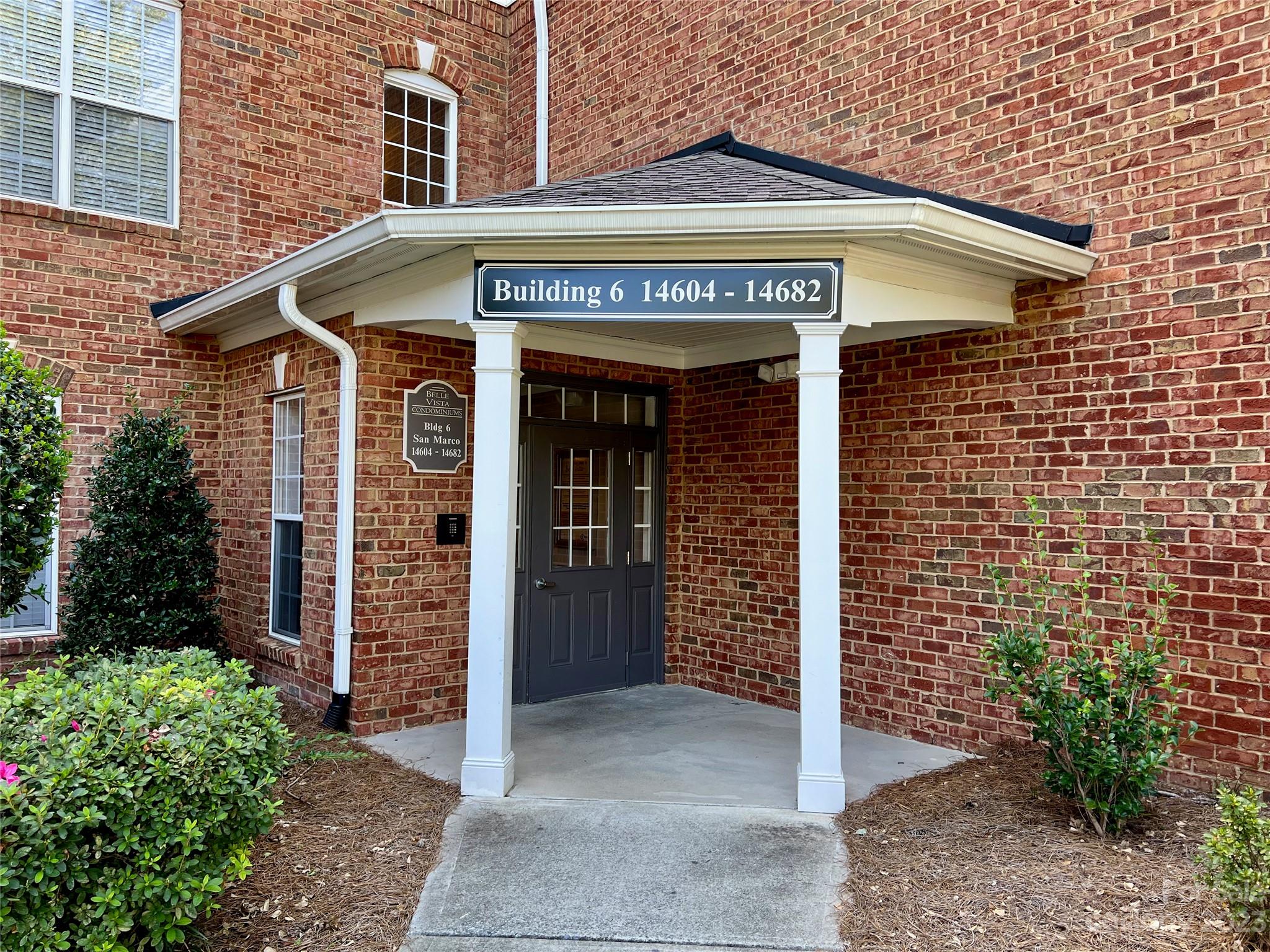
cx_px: 635
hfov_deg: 67.3
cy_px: 476
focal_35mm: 26
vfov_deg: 53.1
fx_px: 954
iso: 40
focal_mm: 5.7
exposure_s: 1/227
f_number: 1.5
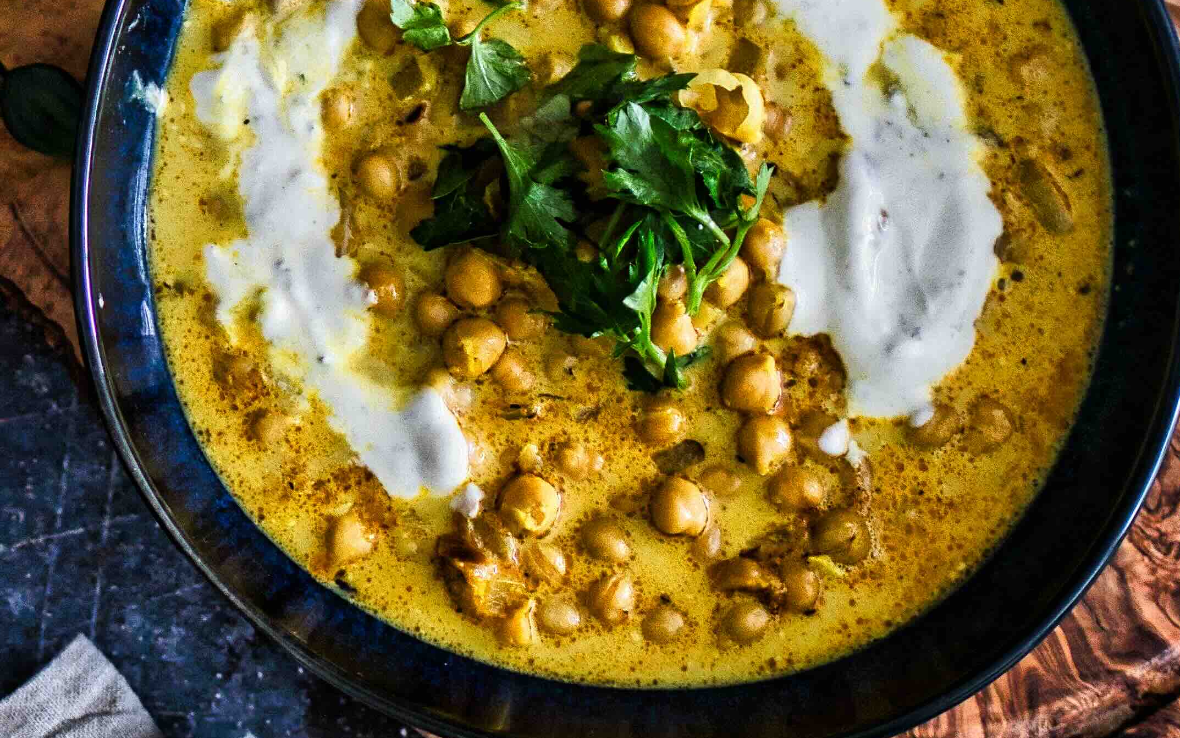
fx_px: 4598
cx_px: 84
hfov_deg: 14.5
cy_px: 332
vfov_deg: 9.2
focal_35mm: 143
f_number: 1.8
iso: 1400
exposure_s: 1/80
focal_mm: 35
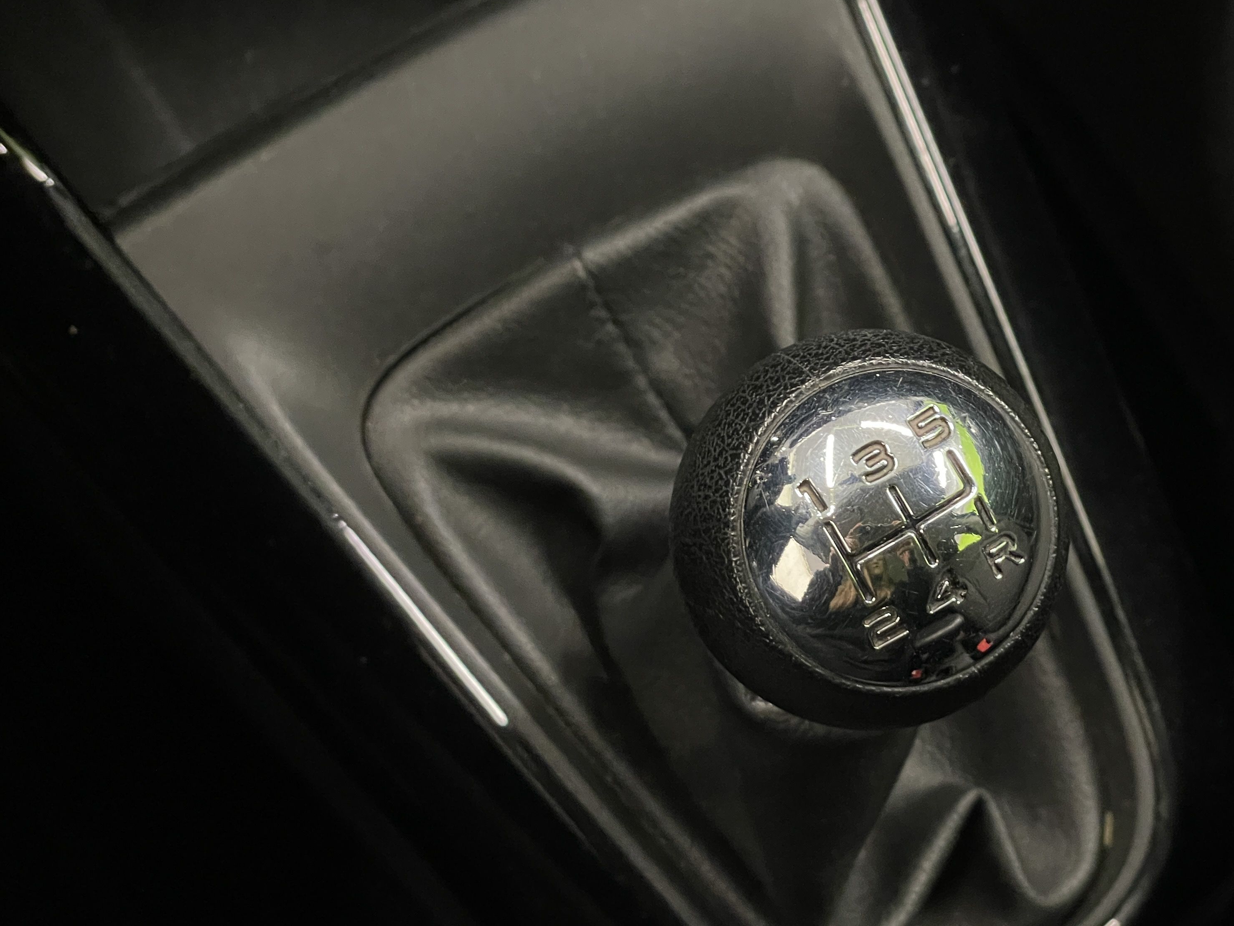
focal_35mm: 71
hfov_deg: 27.2
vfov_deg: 20.7
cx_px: 842
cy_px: 529
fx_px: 2531
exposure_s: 1/50
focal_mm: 6
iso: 640
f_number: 2
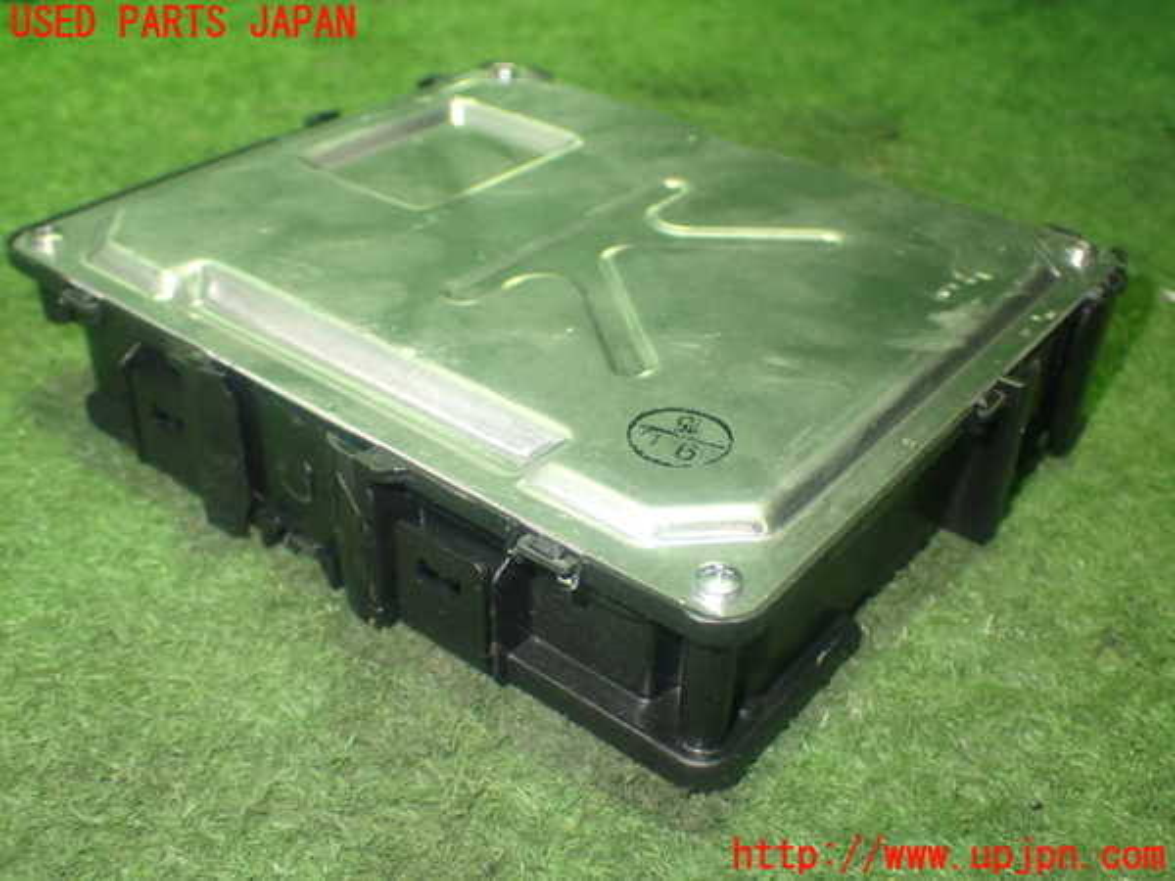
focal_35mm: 38
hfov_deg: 49.0
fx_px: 1290
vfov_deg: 37.7
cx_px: 588
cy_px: 440
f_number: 2.7
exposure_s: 1/40
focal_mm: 6.83
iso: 800
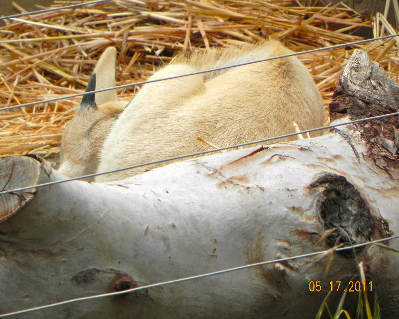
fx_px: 8358
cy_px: 160
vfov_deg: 2.2
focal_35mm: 708
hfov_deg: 2.7
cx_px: 187
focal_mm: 120
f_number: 5.6
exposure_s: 1/332
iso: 160
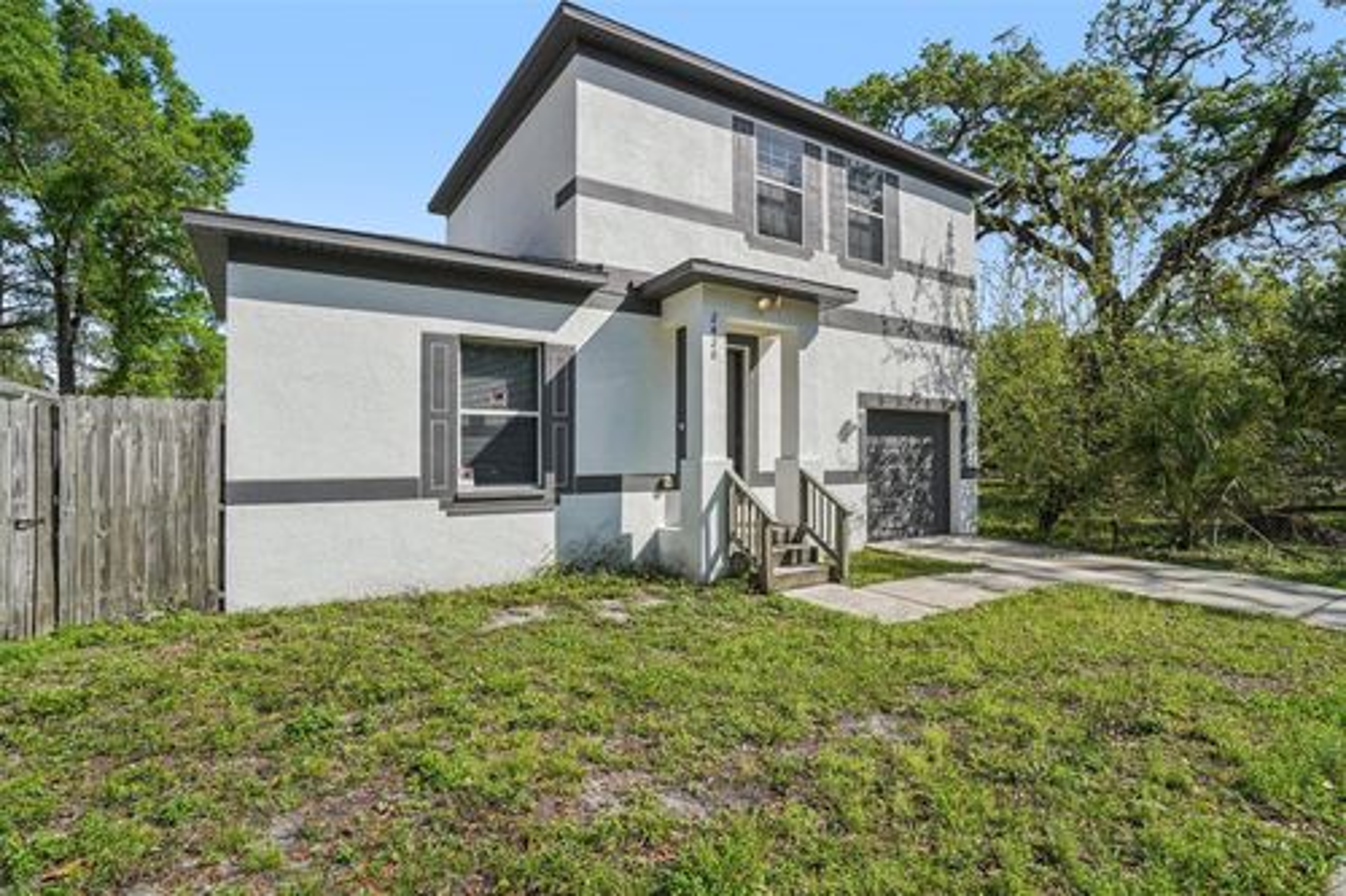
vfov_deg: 72.0
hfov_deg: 95.0
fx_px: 617
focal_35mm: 16
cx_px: 673
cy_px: 448
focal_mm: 11
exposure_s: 1/350
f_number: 8
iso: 100
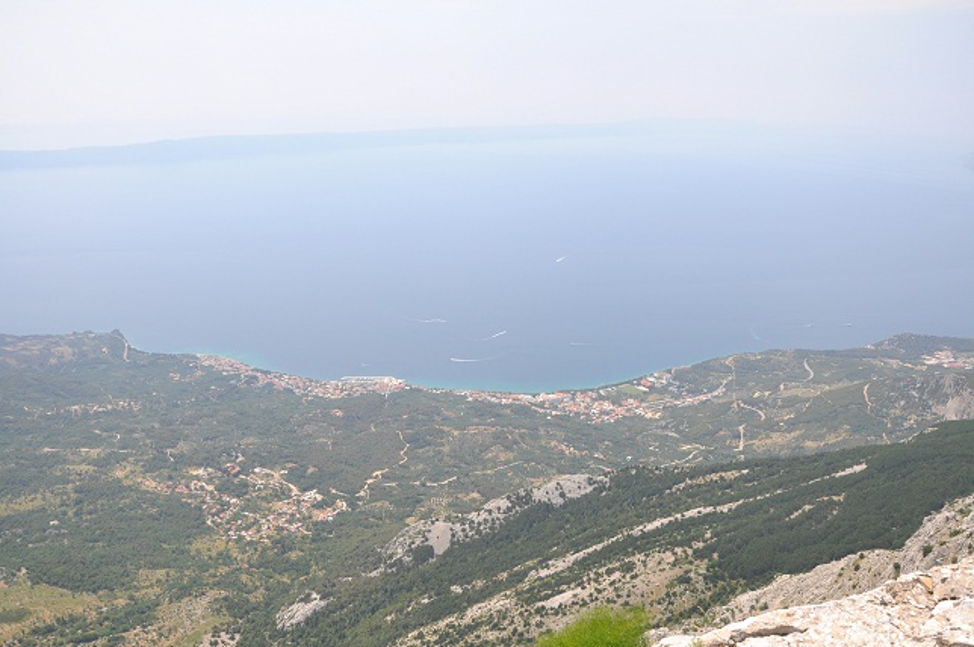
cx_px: 487
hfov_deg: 67.4
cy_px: 324
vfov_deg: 47.8
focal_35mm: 27
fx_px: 730
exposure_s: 1/250
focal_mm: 18
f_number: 8
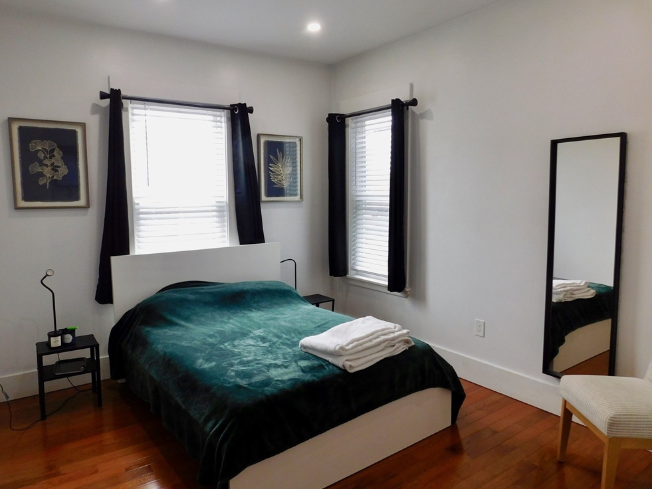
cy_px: 241
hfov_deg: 71.6
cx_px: 319
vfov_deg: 56.8
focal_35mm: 24
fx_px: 452
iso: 125
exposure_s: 1/50
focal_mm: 4
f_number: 3
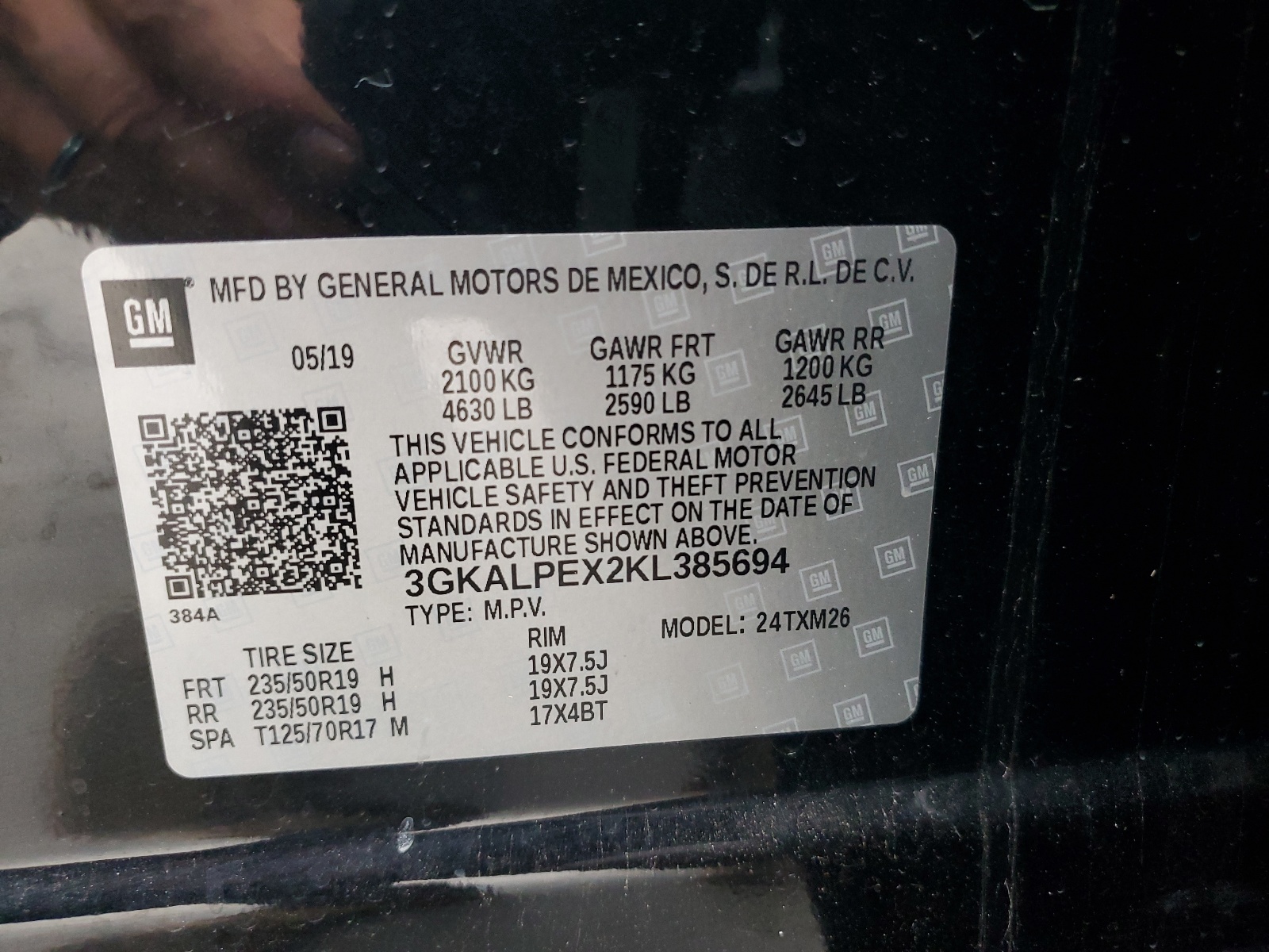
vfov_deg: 53.1
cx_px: 634
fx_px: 953
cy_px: 476
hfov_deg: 67.3
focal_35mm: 26
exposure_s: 1/60.2
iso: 235
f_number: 1.5
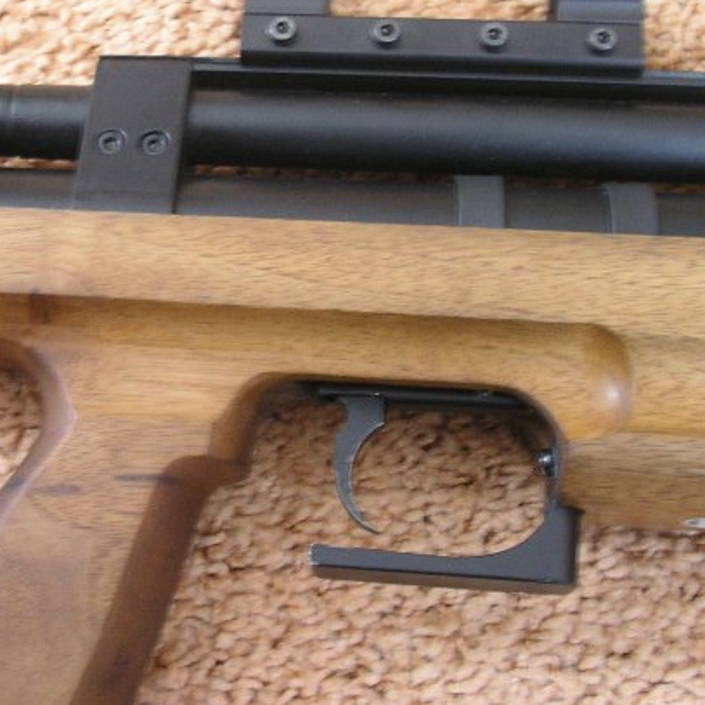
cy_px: 218
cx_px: 114
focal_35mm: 66
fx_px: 1521
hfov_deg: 25.5
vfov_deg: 25.9
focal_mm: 7.8
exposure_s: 1/4
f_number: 2.8
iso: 200
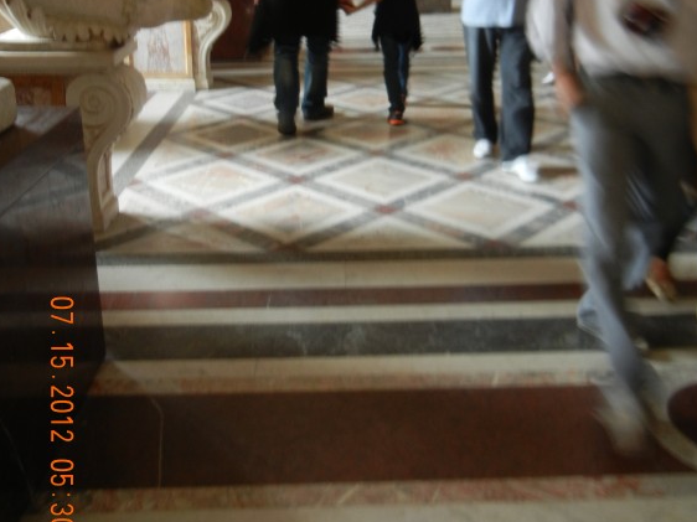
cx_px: 345
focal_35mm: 41
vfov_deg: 34.2
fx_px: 825
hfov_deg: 45.8
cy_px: 113
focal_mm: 5.4
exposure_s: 1/6.4
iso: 200
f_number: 3.5
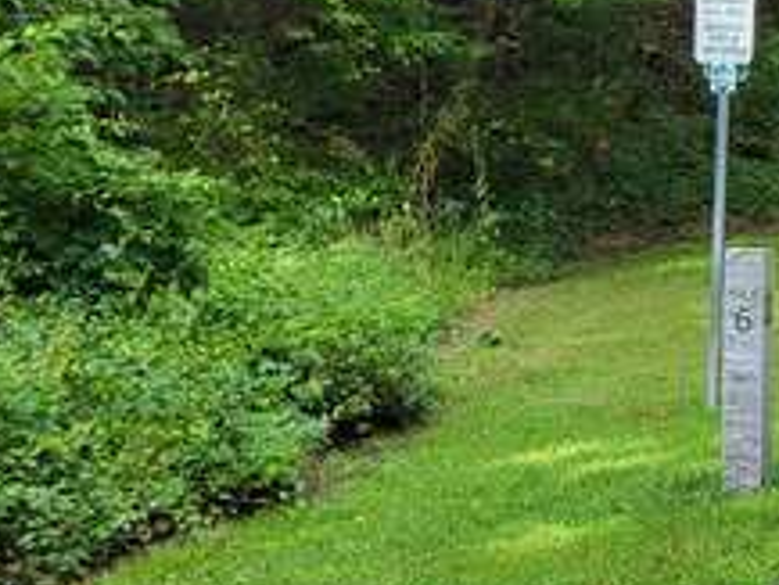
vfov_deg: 15.2
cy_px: 47
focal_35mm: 96
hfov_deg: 17.5
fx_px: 2162
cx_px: 1300
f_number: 1.8
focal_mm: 5.4
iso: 40
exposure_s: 1/257
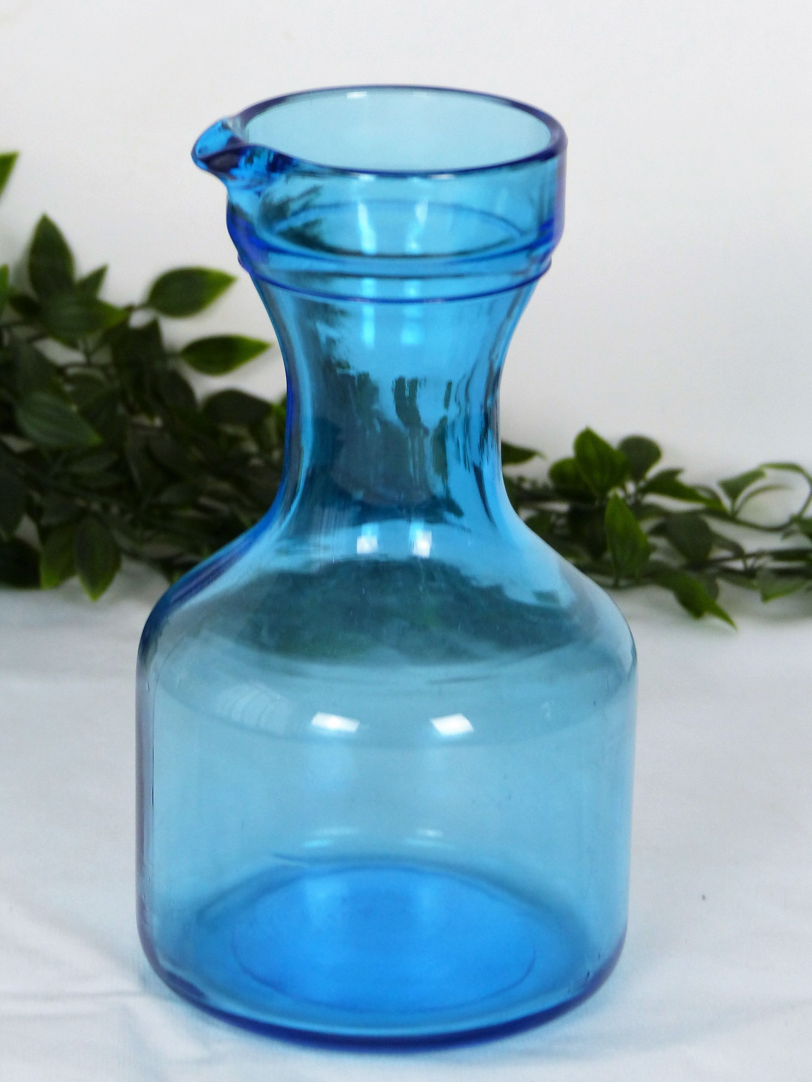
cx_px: 408
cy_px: 541
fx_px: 4755
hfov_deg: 9.8
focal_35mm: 152
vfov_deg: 13.0
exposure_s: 1/80
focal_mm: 24.8
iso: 250
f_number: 2.8
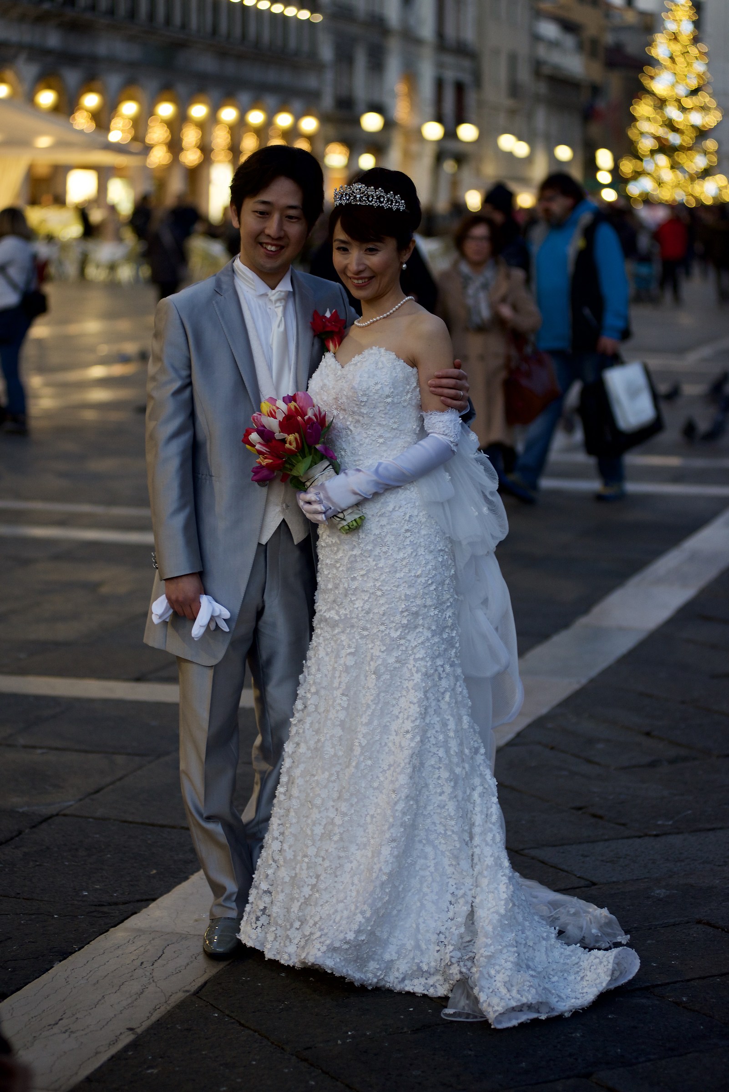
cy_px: 546
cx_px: 364
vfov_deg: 23.6
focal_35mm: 86
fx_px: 2610
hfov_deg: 15.9
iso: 800
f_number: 2.8
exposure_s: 1/60
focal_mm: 86
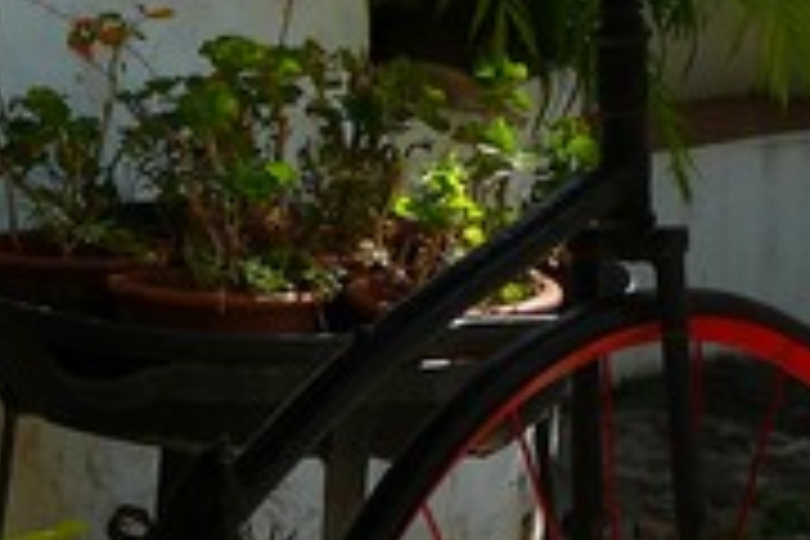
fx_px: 4680
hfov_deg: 9.9
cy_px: 680
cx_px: 356
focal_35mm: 208
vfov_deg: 6.6
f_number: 4
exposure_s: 1/500
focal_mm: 10.2
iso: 100
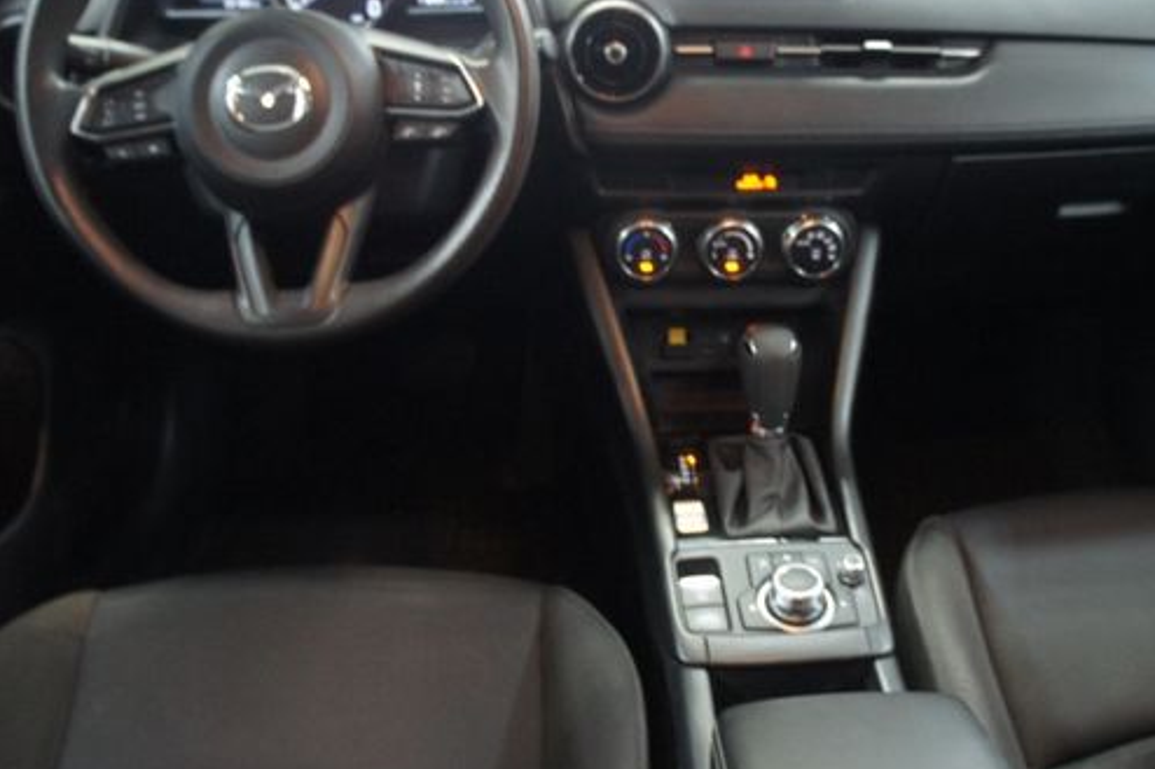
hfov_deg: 54.2
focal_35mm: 35
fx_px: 1122
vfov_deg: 37.8
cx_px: 671
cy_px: 358
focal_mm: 18
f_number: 3.5
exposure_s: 1/25
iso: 1600
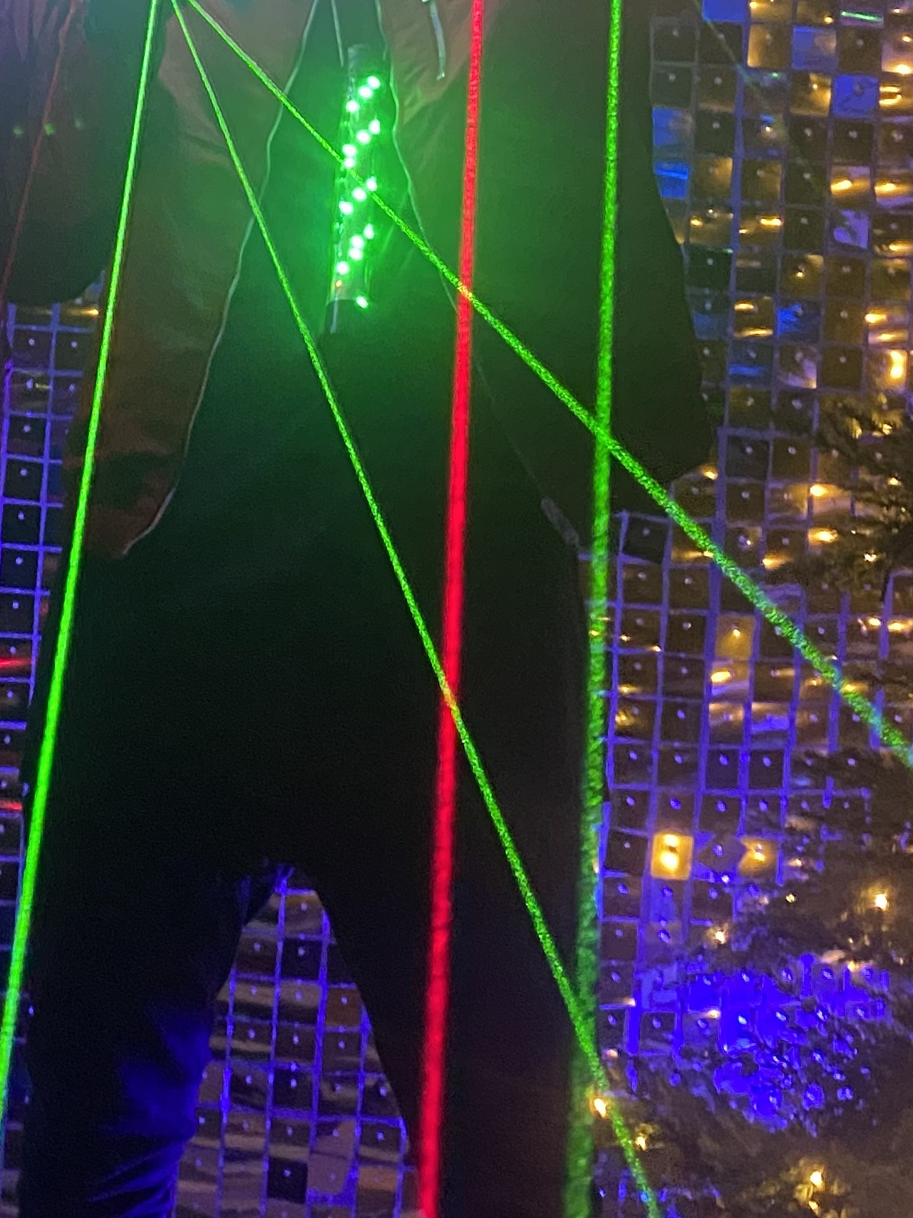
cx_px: 83
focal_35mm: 73
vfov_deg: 25.4
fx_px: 2567
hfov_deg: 19.8
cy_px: 3
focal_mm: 4.25
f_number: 1.8
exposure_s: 1/42
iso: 400
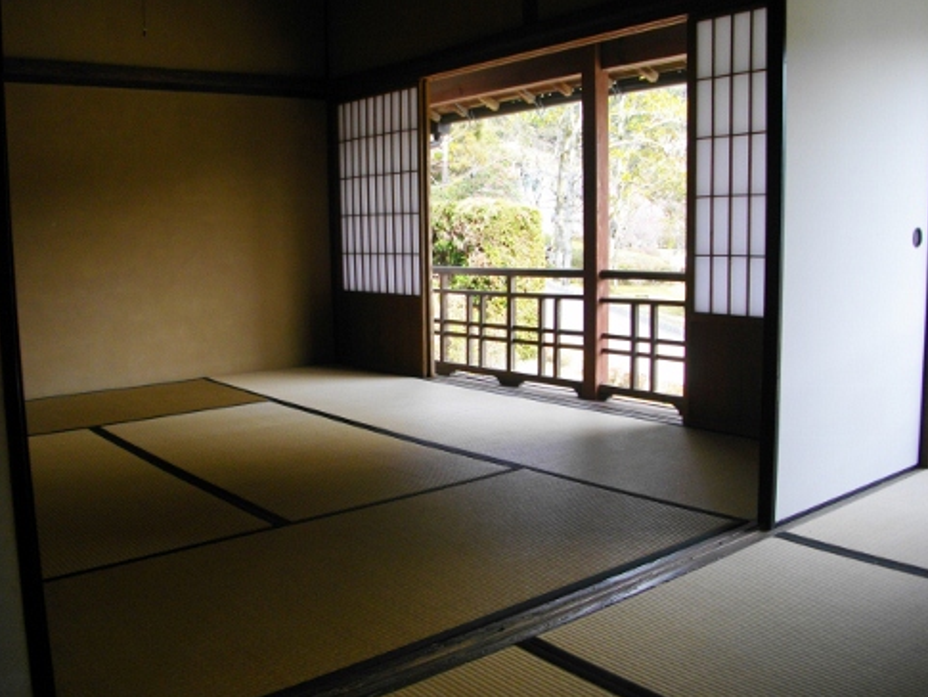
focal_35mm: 33
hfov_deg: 55.3
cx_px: 465
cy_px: 344
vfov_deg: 43.0
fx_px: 885
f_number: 2.9
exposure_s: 1/125
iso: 100
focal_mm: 5.7
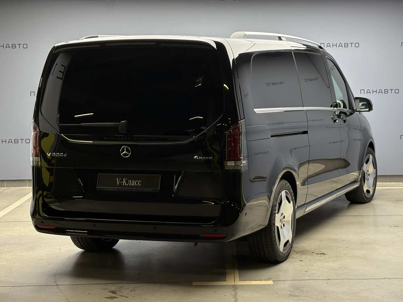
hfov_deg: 36.8
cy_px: 151
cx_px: 202
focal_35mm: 52
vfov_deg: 28.0
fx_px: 605
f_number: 1.6
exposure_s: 1/106
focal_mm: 5.96
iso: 64
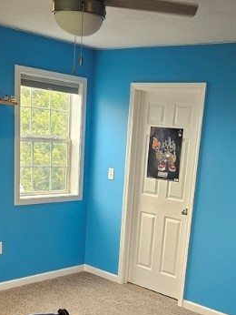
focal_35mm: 51
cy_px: 248
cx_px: 151
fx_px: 463
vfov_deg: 36.3
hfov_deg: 28.5
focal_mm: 5.4
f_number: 1.8
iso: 250
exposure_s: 1/120
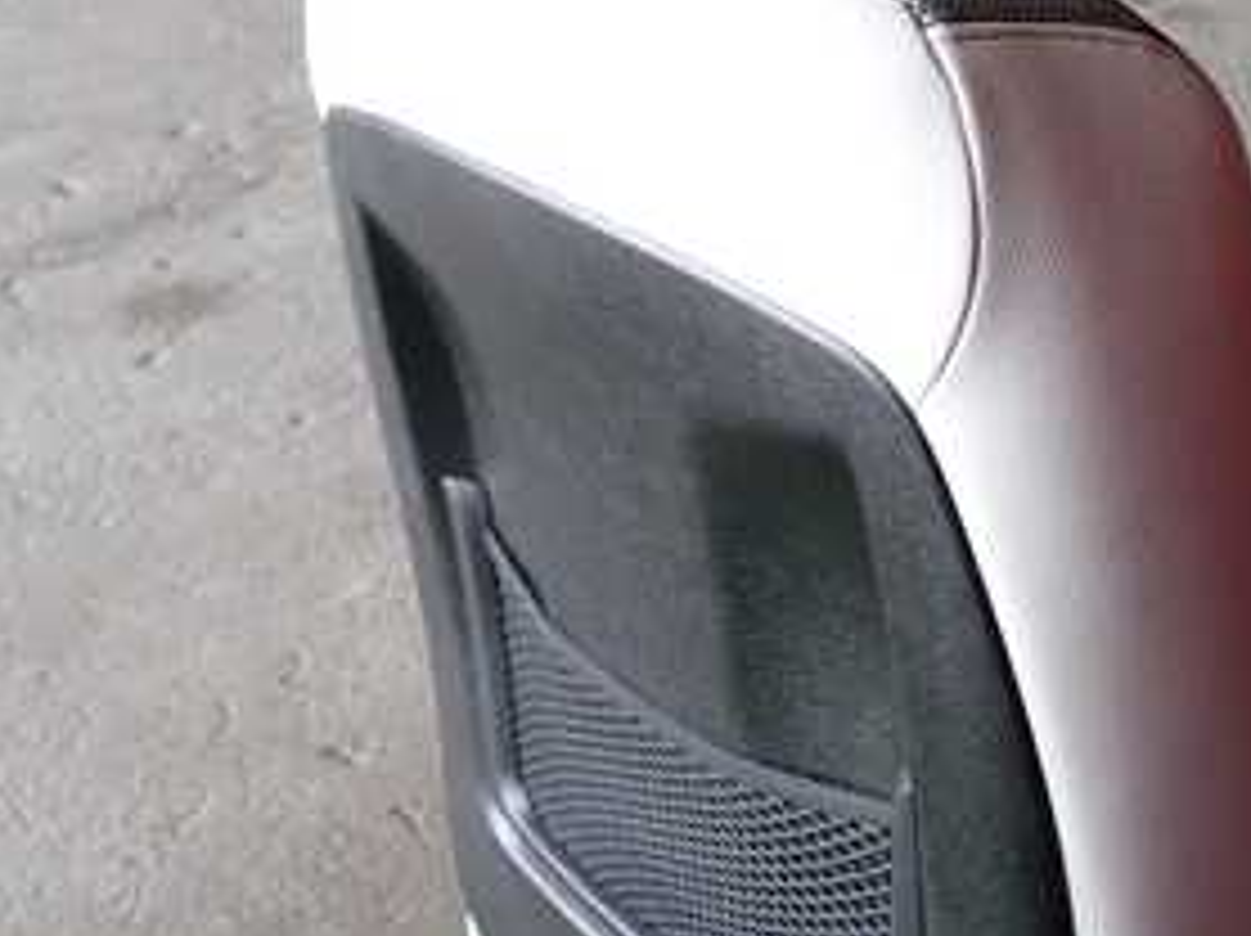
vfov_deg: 26.6
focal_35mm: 54
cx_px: 837
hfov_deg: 35.2
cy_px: 711
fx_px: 1950
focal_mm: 4.5
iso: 100
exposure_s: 1/60
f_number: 2
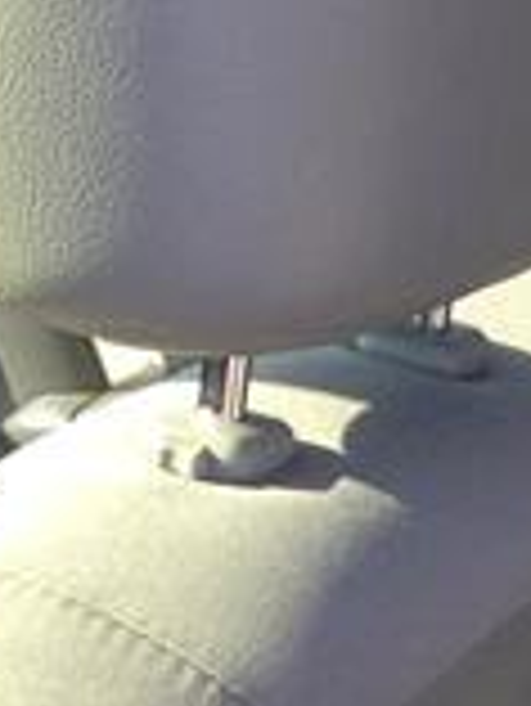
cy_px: 1286
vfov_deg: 8.8
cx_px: 1804
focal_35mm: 215
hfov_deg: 6.2
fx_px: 4391
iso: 64
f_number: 2.4
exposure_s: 1/120
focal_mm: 4.13
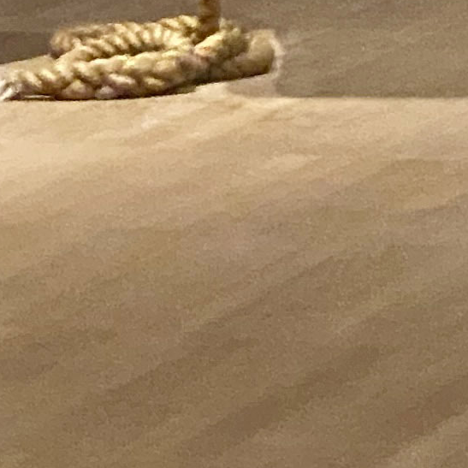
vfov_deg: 4.9
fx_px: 5185
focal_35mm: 339
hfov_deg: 5.2
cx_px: 162
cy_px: -982
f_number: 2
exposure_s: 1/33
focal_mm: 6
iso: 640
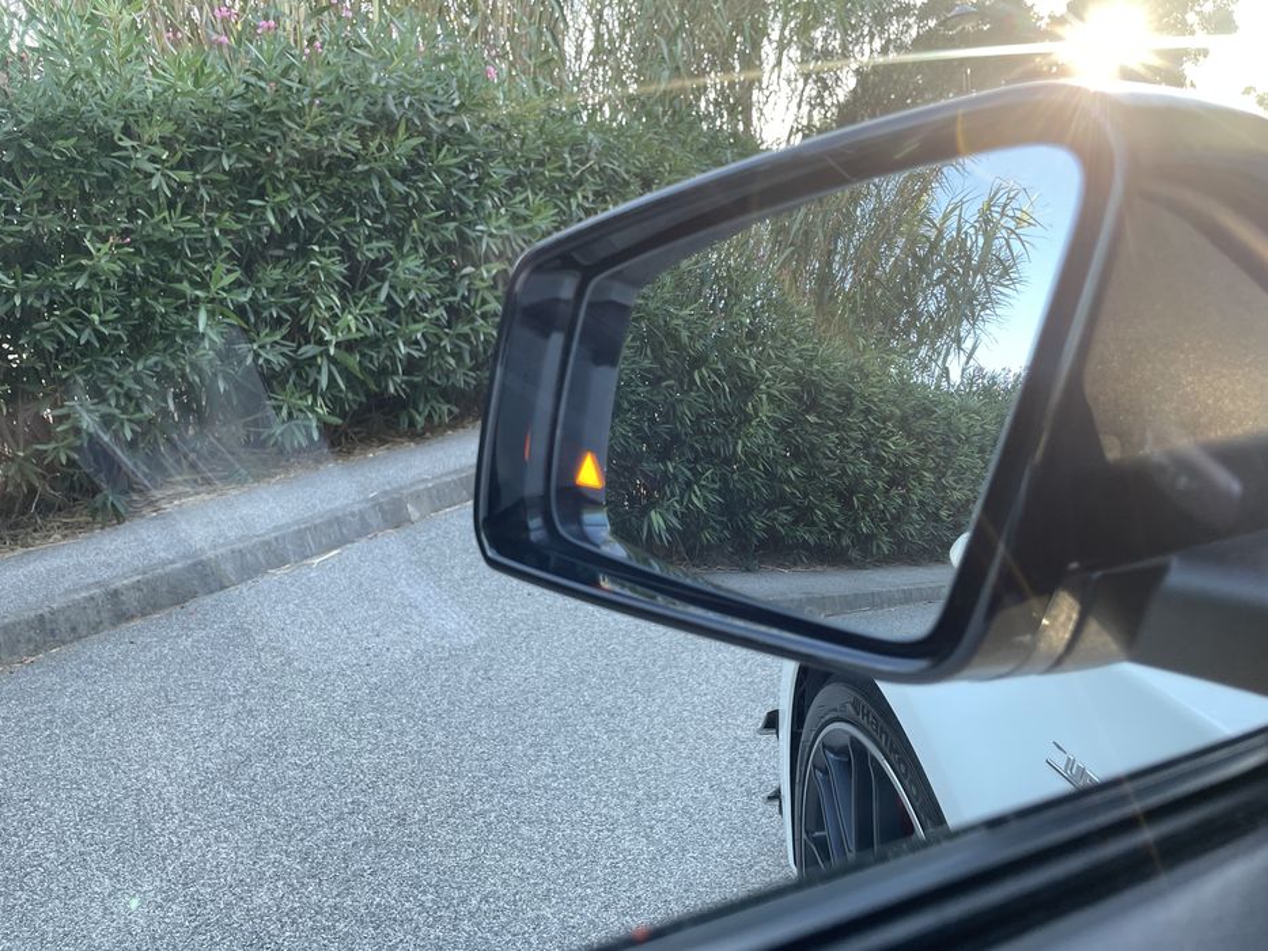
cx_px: 634
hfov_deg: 67.3
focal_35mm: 26
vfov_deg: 53.1
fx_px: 953
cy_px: 476
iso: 64
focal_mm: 4.2
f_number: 1.6
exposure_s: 1/121
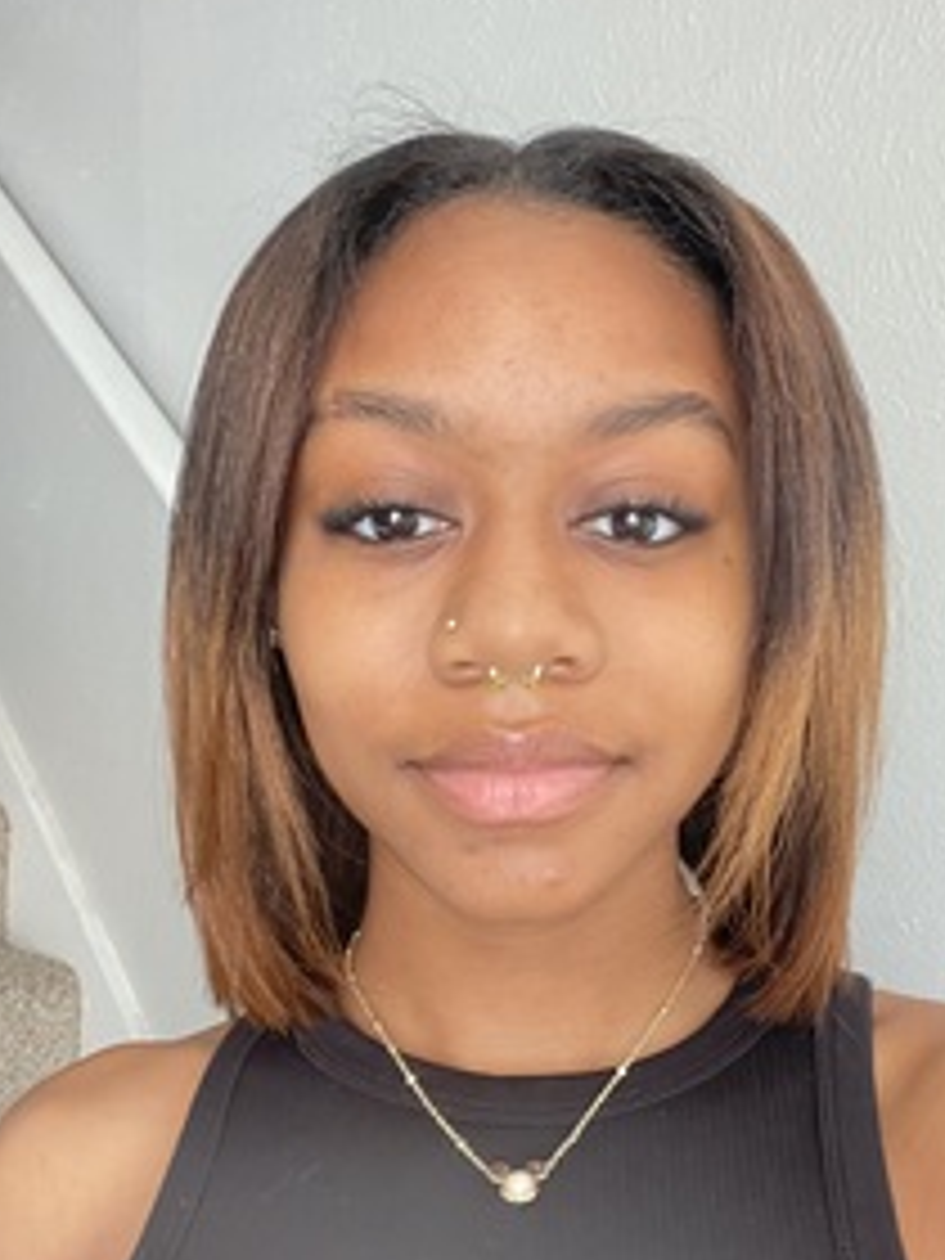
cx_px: 556
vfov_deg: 45.7
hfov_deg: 35.0
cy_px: 698
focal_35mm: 41
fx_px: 1492
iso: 400
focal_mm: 2.71
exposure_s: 1/50
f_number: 2.2
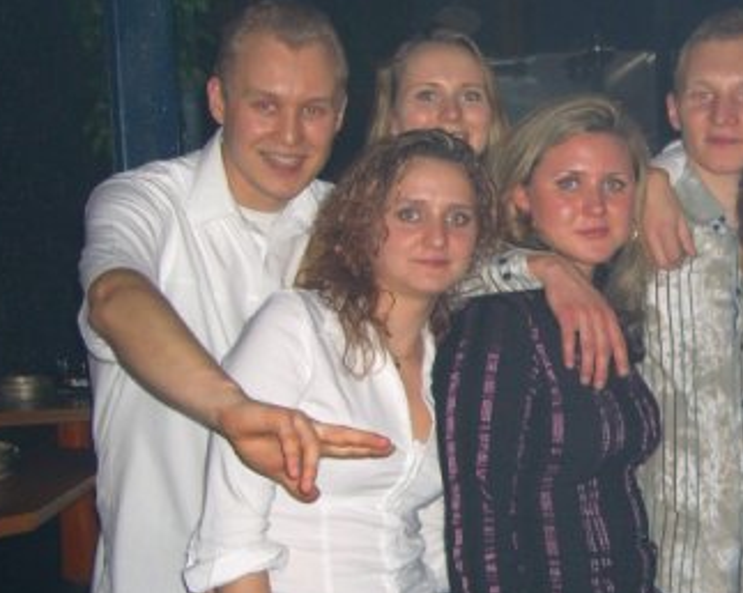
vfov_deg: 22.1
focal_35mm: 69
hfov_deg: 26.7
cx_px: 656
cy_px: 331
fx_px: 1516
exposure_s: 1/60
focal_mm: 7.9
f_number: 2.8
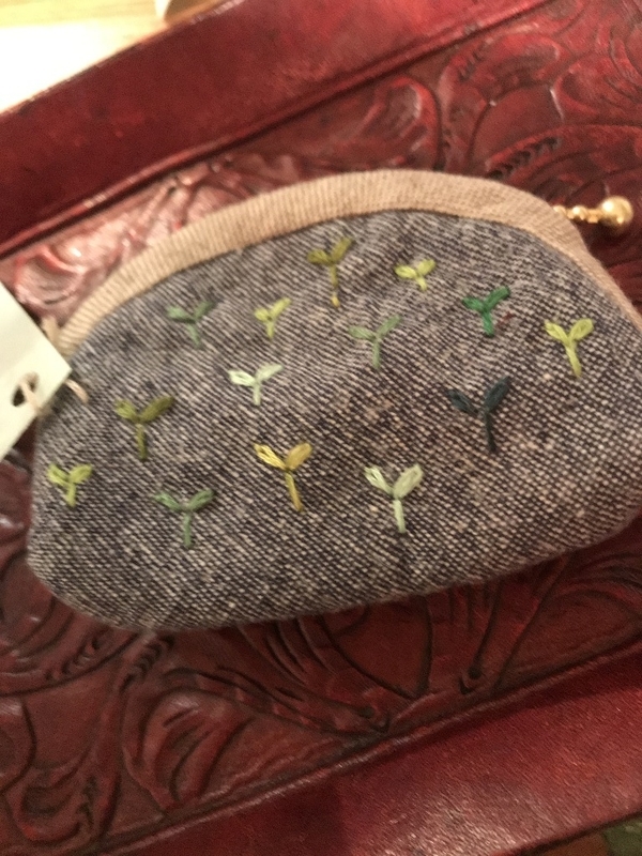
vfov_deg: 63.4
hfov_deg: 49.7
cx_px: 321
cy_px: 428
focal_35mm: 28
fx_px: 692
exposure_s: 1/17
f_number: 1.8
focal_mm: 3.99
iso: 320
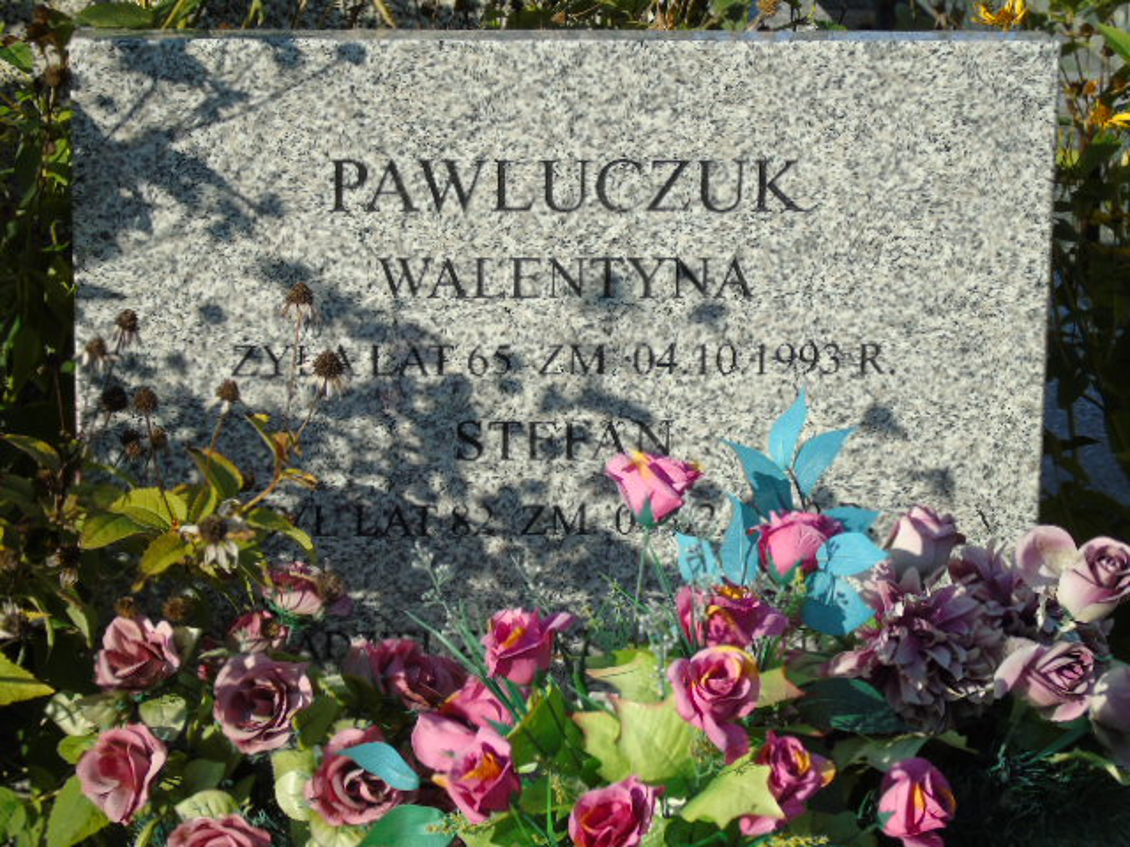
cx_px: 565
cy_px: 424
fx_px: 3526
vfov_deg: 13.7
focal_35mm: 108
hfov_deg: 18.2
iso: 80
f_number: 4.4
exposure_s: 1/500
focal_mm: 19
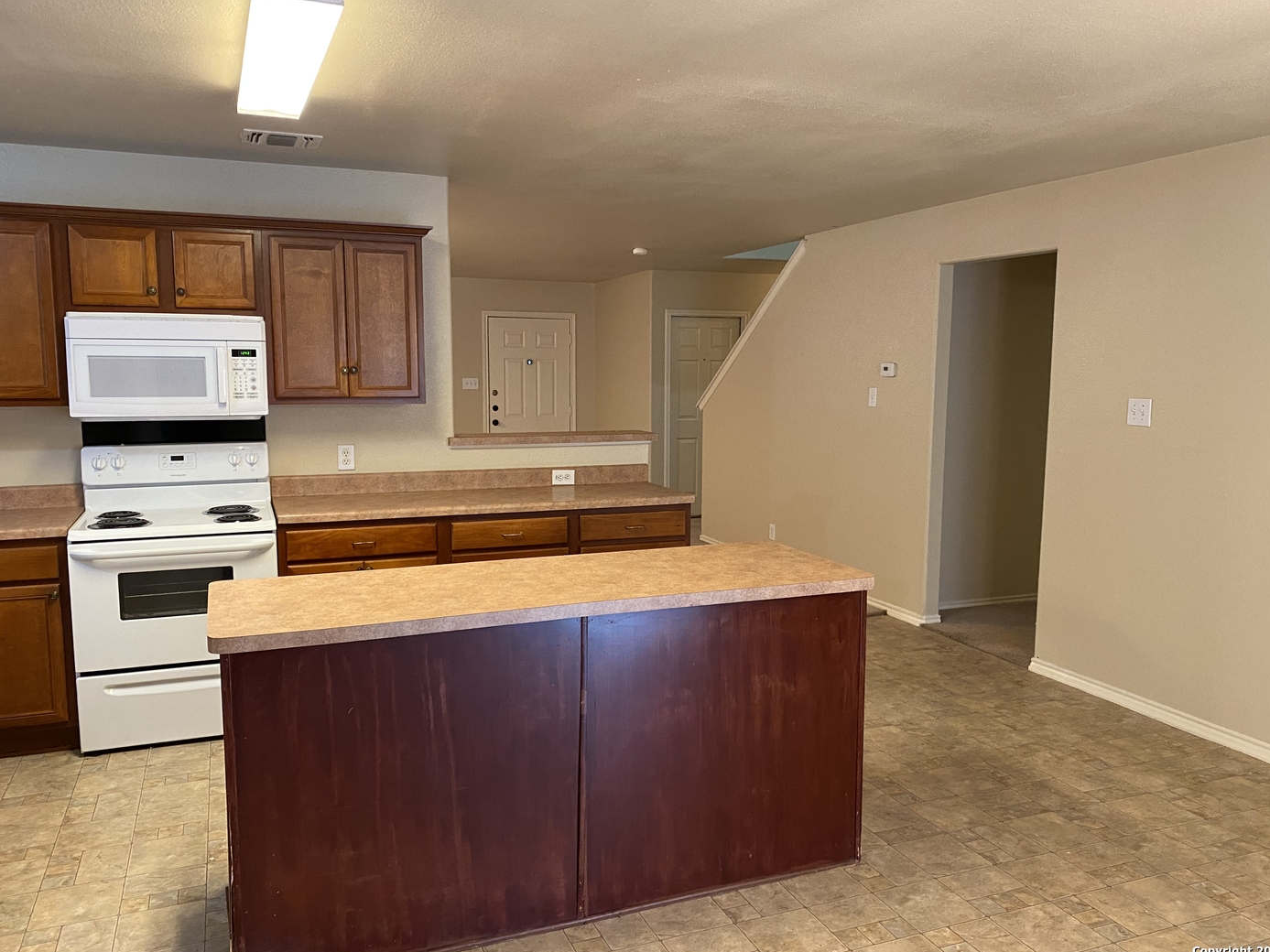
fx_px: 990
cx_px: 630
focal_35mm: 27
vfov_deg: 51.3
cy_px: 479
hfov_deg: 65.3
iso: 250
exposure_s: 1/60
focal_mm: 4.25
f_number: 1.8
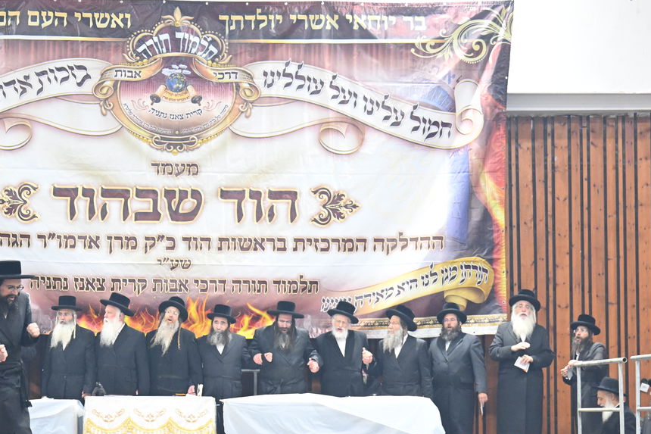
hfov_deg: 14.6
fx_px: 2531
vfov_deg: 9.8
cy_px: 299
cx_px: 179
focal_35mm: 140
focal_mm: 86
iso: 5000
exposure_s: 1/200
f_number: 3.2
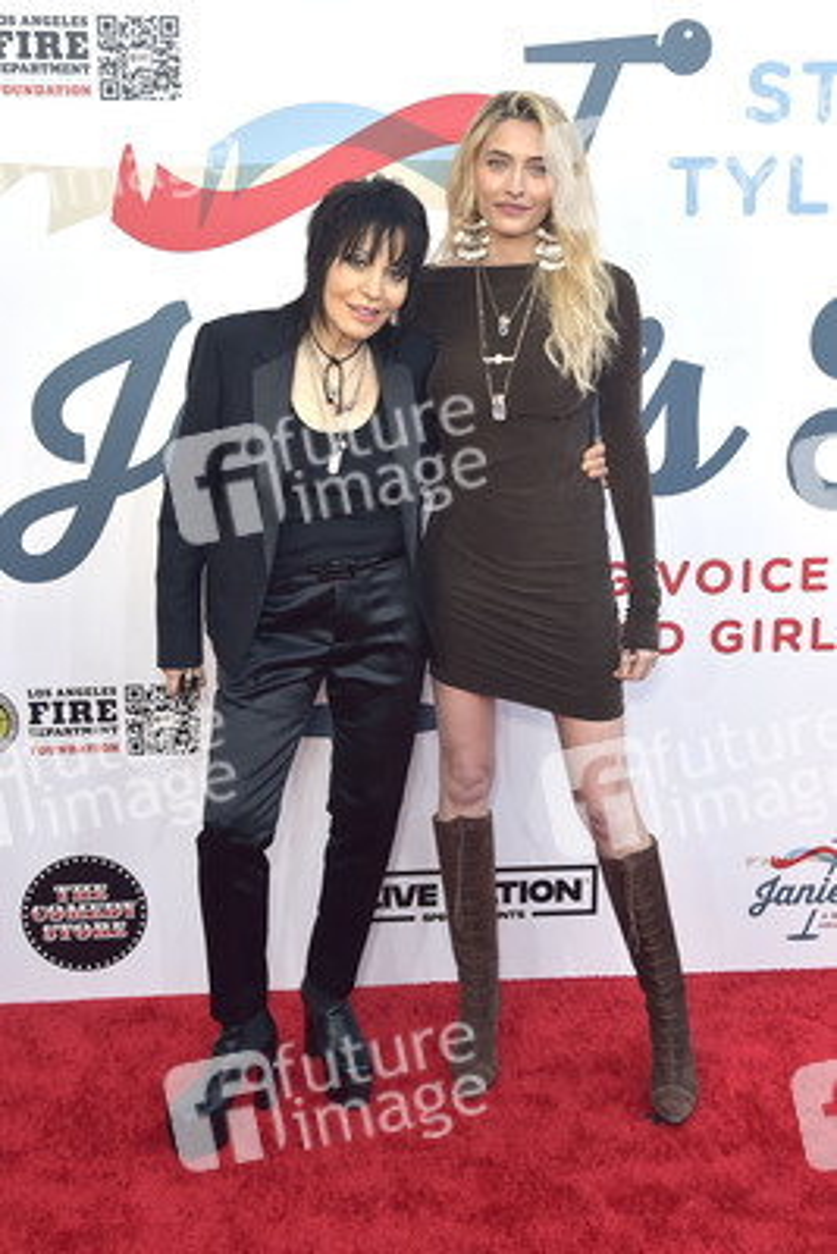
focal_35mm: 38
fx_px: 1324
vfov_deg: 50.7
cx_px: 418
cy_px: 627
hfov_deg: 35.1
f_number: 6.3
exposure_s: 1/250
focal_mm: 38
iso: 640
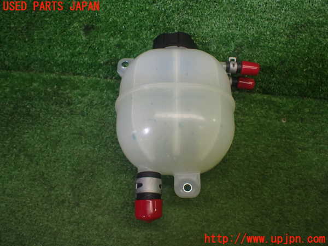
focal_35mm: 30
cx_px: 164
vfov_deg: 46.8
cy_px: 123
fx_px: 284
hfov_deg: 60.0
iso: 200
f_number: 2.3
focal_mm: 5.4
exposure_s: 1/125
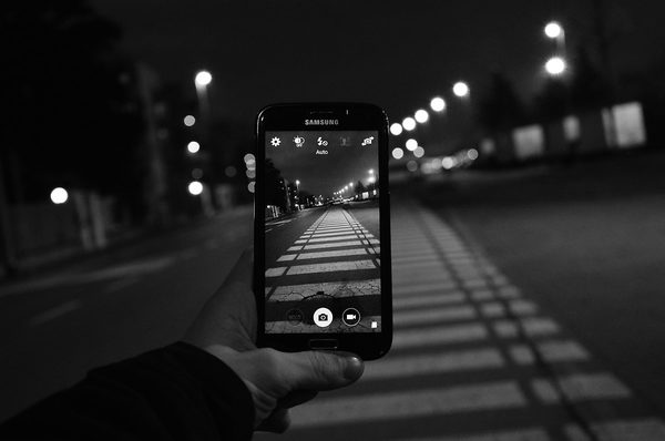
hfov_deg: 43.7
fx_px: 830
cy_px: 220
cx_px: 332
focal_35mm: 45
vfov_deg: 29.8
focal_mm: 30
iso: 3200
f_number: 4.2
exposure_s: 1/15
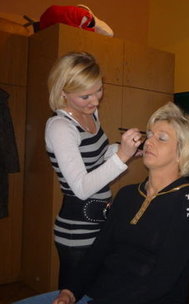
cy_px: 154
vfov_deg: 43.5
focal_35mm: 46
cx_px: 148
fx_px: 380
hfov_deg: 27.4
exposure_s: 1/30
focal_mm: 5.2
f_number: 3.3
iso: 100
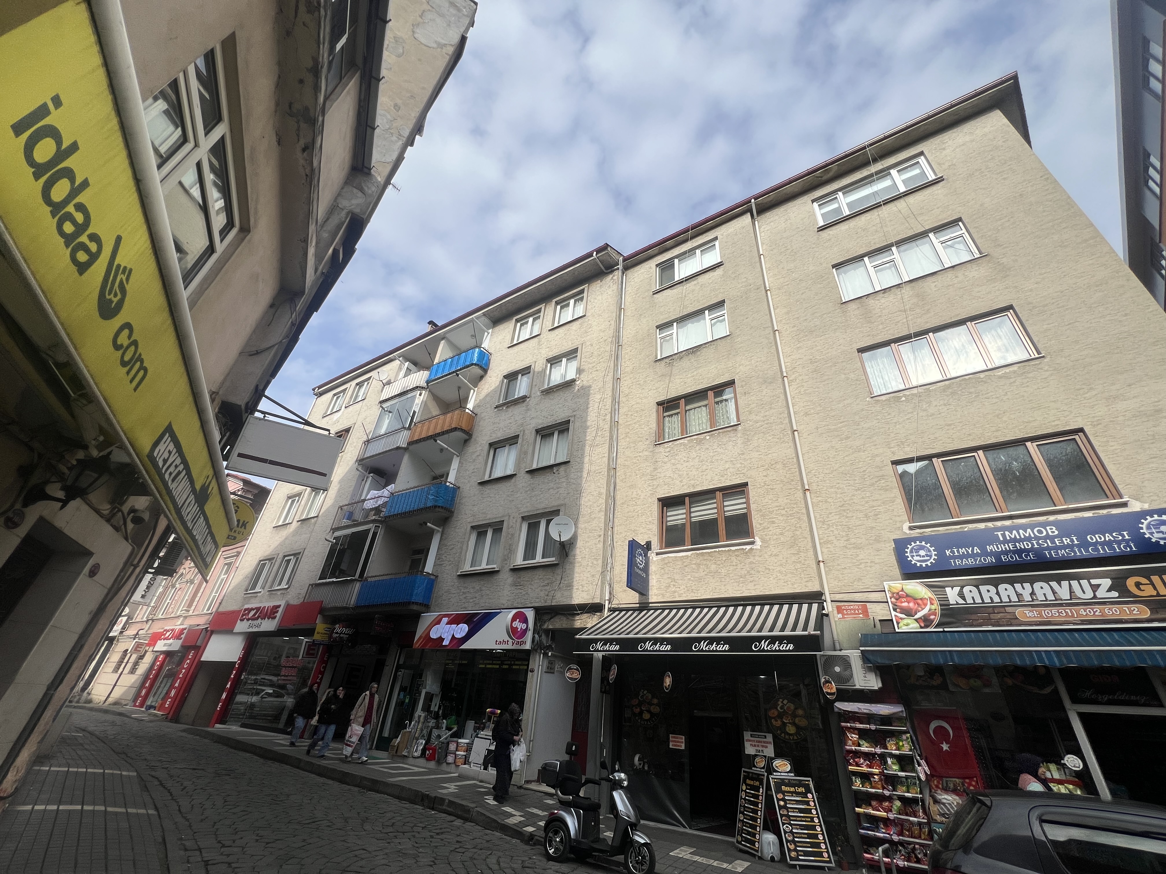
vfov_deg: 89.9
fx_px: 438
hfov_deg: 106.2
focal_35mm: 13
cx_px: 583
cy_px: 437
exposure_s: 1/1908
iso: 32
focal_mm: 1.57
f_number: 1.8
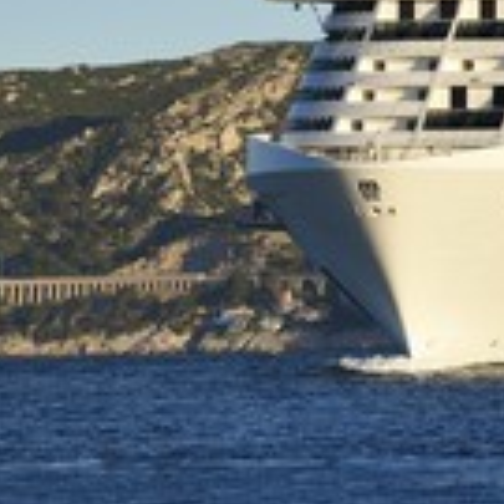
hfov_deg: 3.9
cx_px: 706
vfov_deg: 3.9
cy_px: -7
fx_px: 7380
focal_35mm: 448
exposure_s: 1/640
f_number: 8
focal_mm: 170
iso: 200
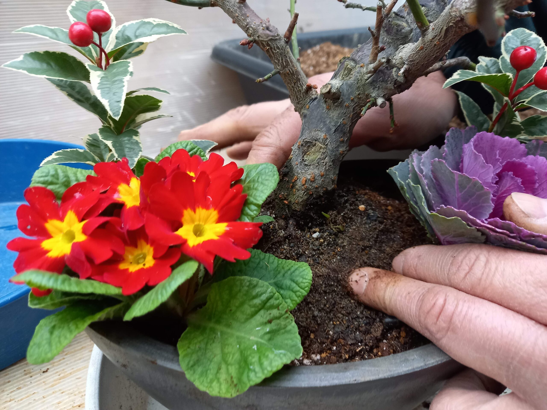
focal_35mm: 25
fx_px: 395
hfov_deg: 69.4
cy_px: 205
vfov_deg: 54.9
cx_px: 274
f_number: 2
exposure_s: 1/40
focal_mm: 4.6
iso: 320
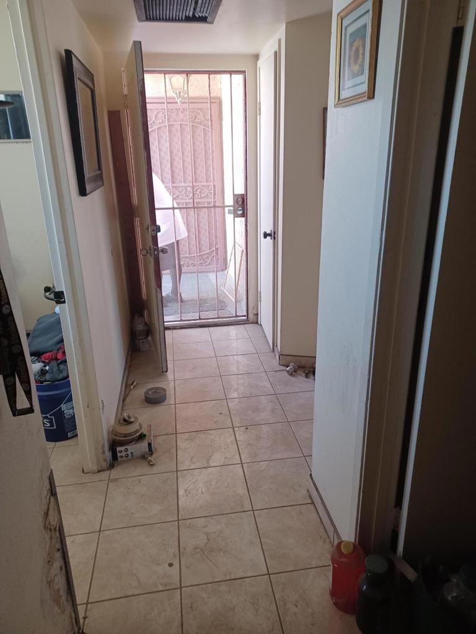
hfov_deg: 54.9
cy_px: 317
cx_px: 238
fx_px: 458
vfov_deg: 69.4
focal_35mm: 25
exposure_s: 1/30
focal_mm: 4.6
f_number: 1.8
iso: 320
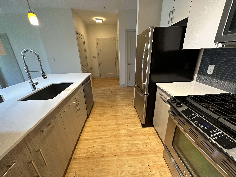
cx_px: 118
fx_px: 95
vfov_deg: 85.7
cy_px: 88
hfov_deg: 102.1
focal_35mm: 14
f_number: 2.2
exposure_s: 1/60
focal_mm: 2.22
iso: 320
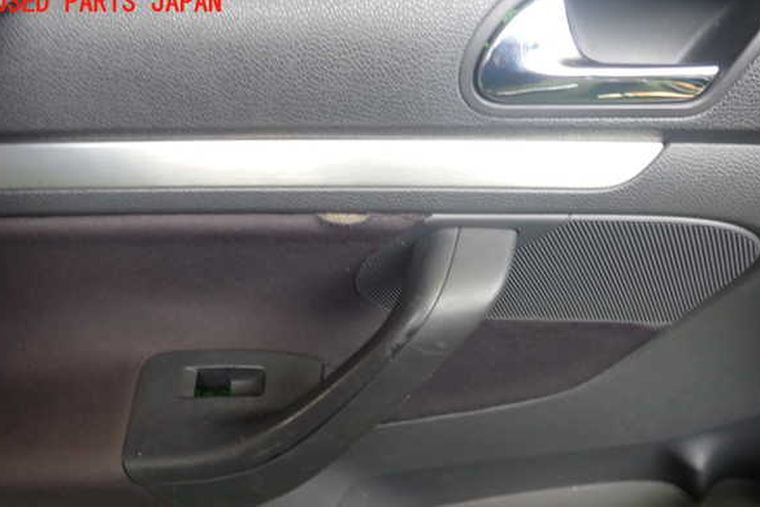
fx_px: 676
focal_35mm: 32
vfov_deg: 41.1
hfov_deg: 58.7
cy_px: 280
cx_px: 375
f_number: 2.3
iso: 200
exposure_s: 1/40
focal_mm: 5.4
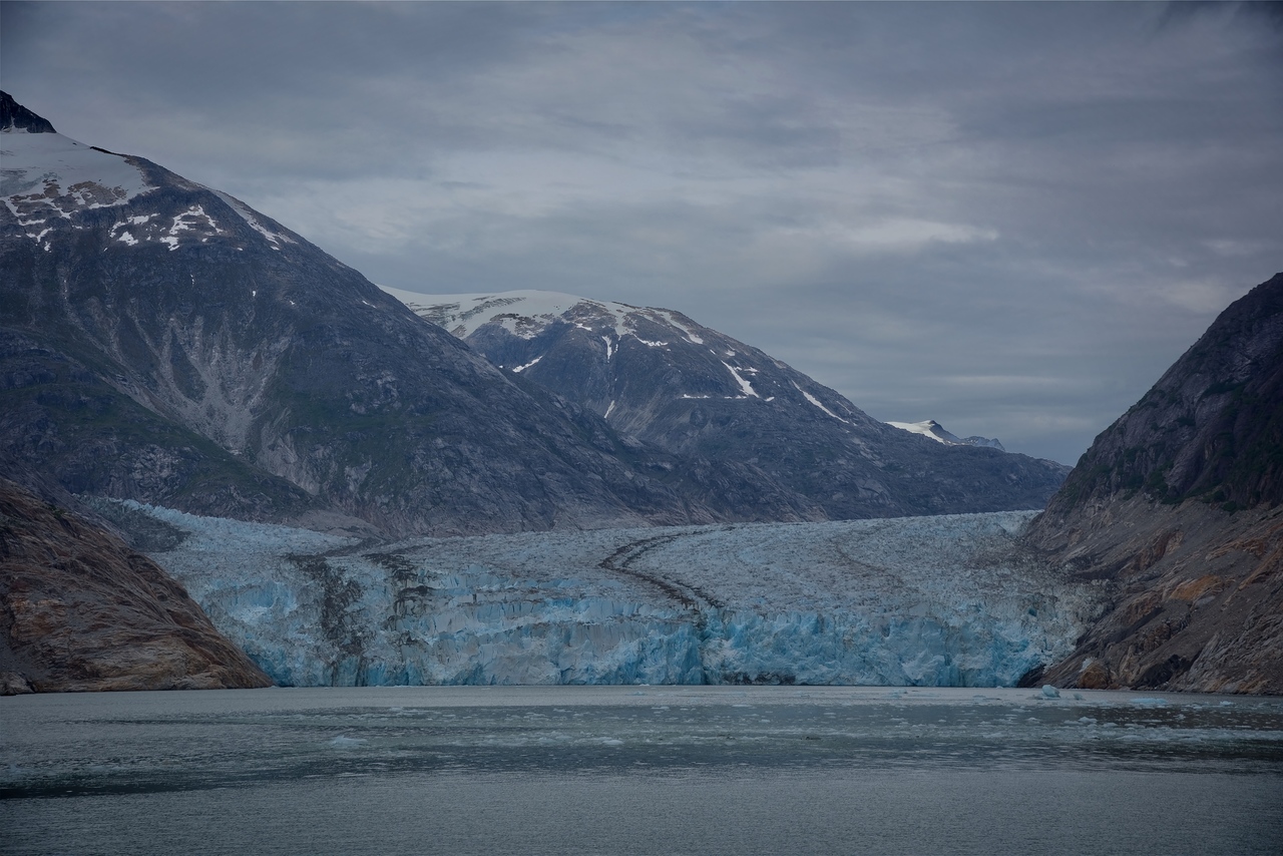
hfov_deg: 27.0
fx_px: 2673
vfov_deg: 18.2
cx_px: 642
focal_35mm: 75
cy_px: 428
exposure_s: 1/250
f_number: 8
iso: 100
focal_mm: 75
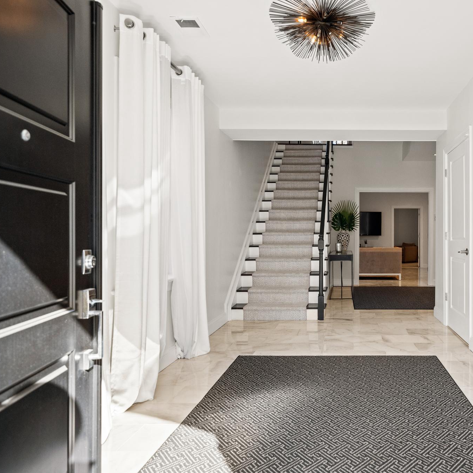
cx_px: 348
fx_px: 417
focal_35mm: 27
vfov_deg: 59.1
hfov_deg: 56.5
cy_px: 238
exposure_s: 1/125
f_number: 2.8
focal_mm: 21
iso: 800
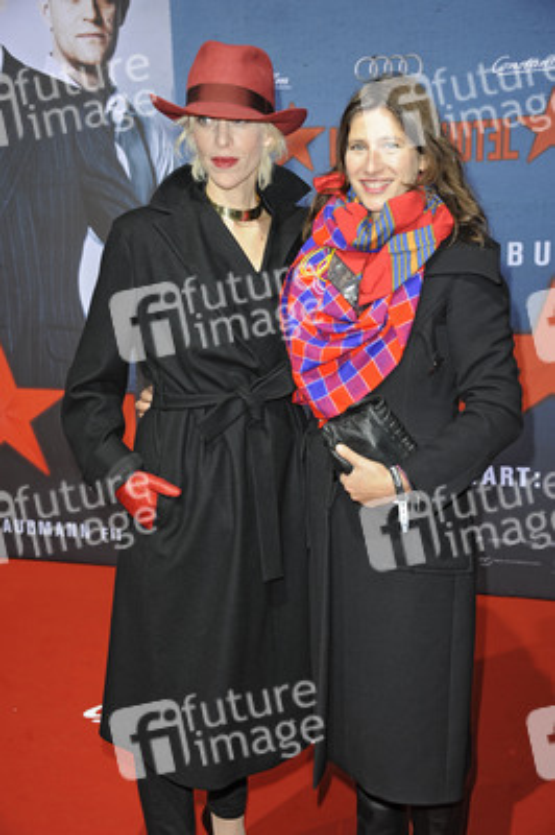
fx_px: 1297
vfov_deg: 35.7
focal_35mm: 56
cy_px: 418
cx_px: 278
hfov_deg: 24.2
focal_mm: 56
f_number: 5.6
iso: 500
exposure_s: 1/160
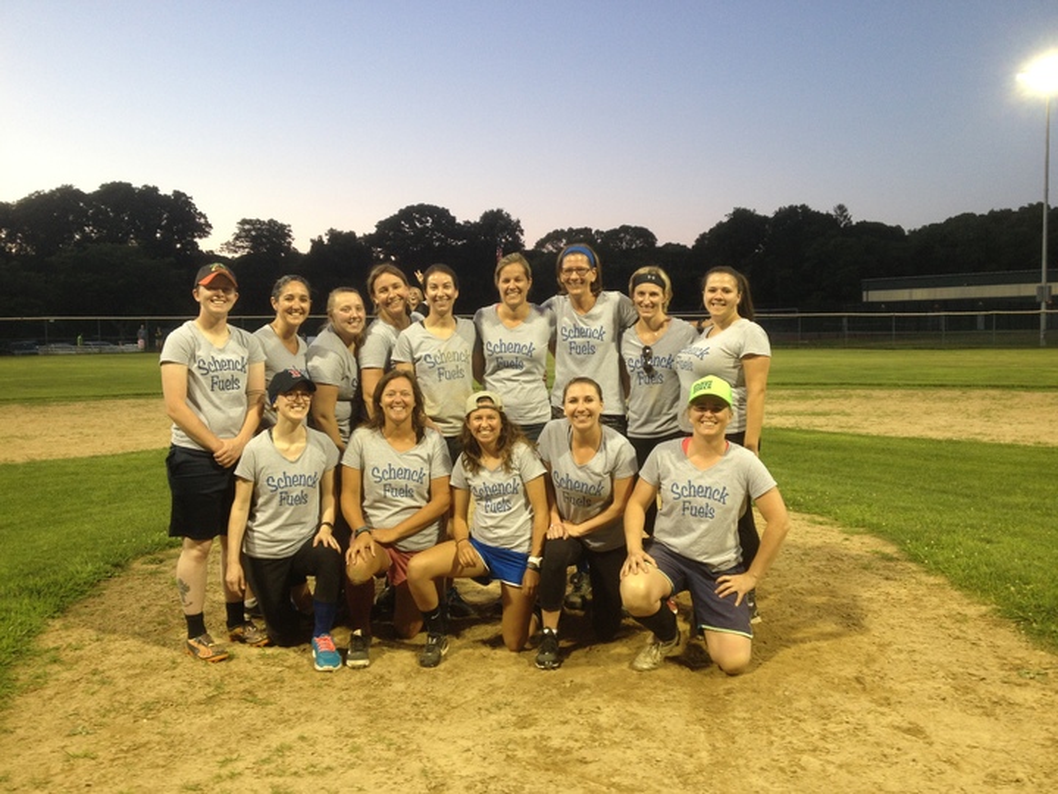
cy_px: 397
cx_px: 529
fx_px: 1070
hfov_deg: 52.6
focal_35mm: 35
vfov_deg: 40.7
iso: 50
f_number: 2.4
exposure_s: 1/20
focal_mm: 4.28
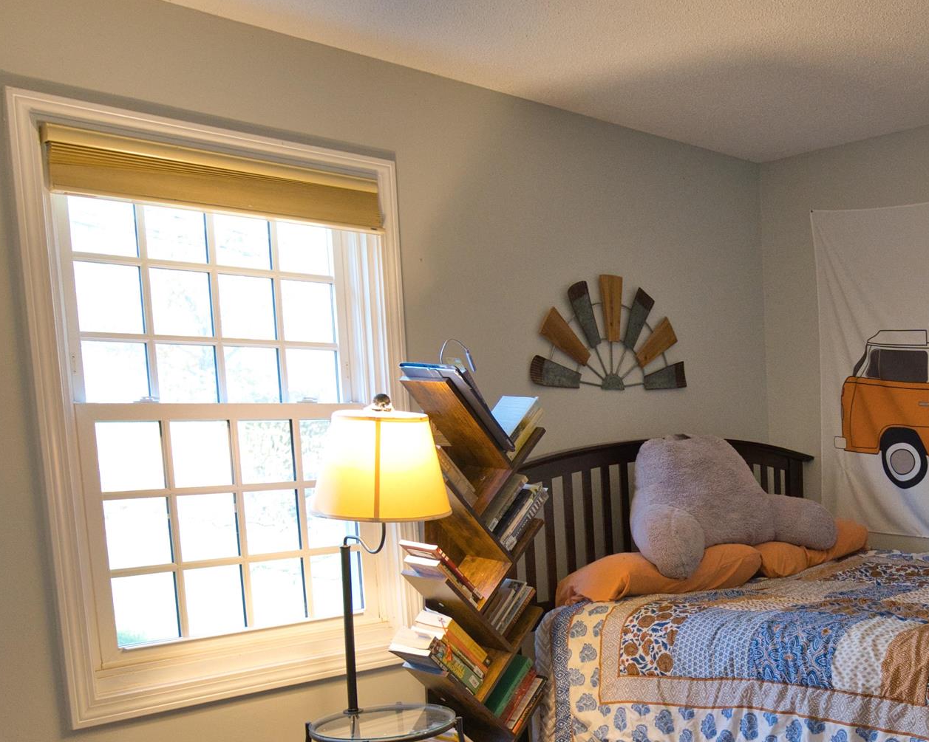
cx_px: 726
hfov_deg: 44.8
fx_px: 1072
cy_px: 588
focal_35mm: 39
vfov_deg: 36.9
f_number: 3.2
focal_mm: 17
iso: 1600
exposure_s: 1/160
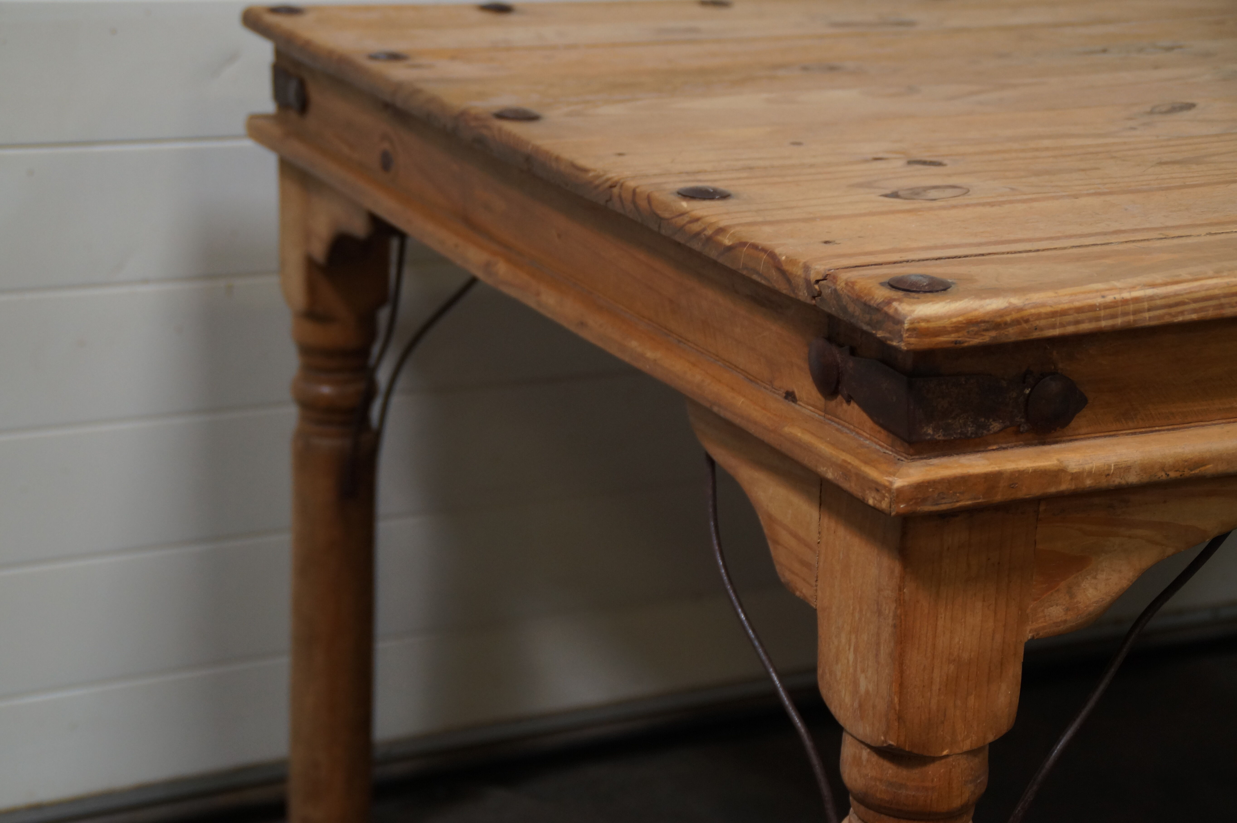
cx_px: 618
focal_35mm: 75
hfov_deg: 27.0
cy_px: 412
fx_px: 2576
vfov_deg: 18.2
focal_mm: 50
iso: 500
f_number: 4.5
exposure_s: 1/80
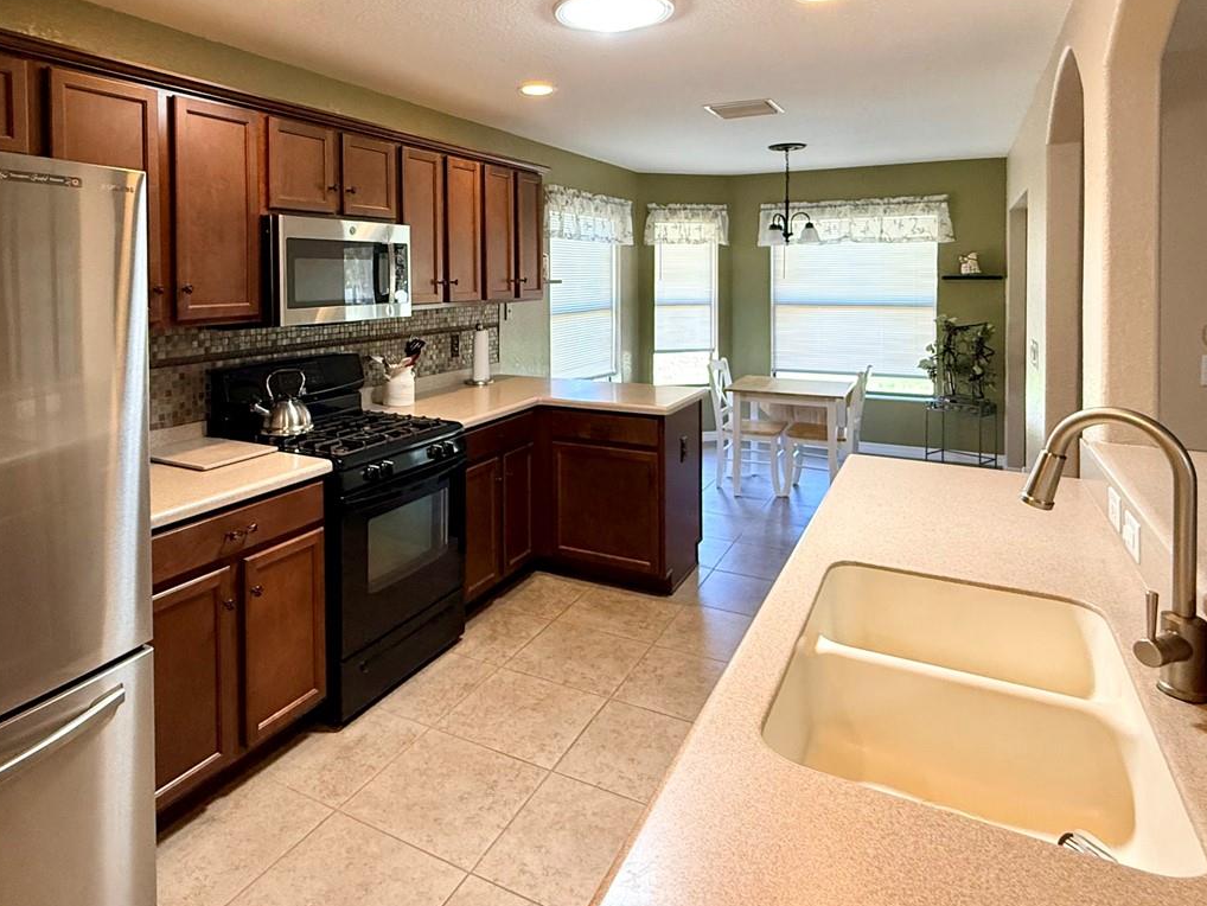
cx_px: 515
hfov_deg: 75.9
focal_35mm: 22
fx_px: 767
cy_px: 288
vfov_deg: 59.4
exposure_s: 1/119
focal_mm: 2.22
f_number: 2.2
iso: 320
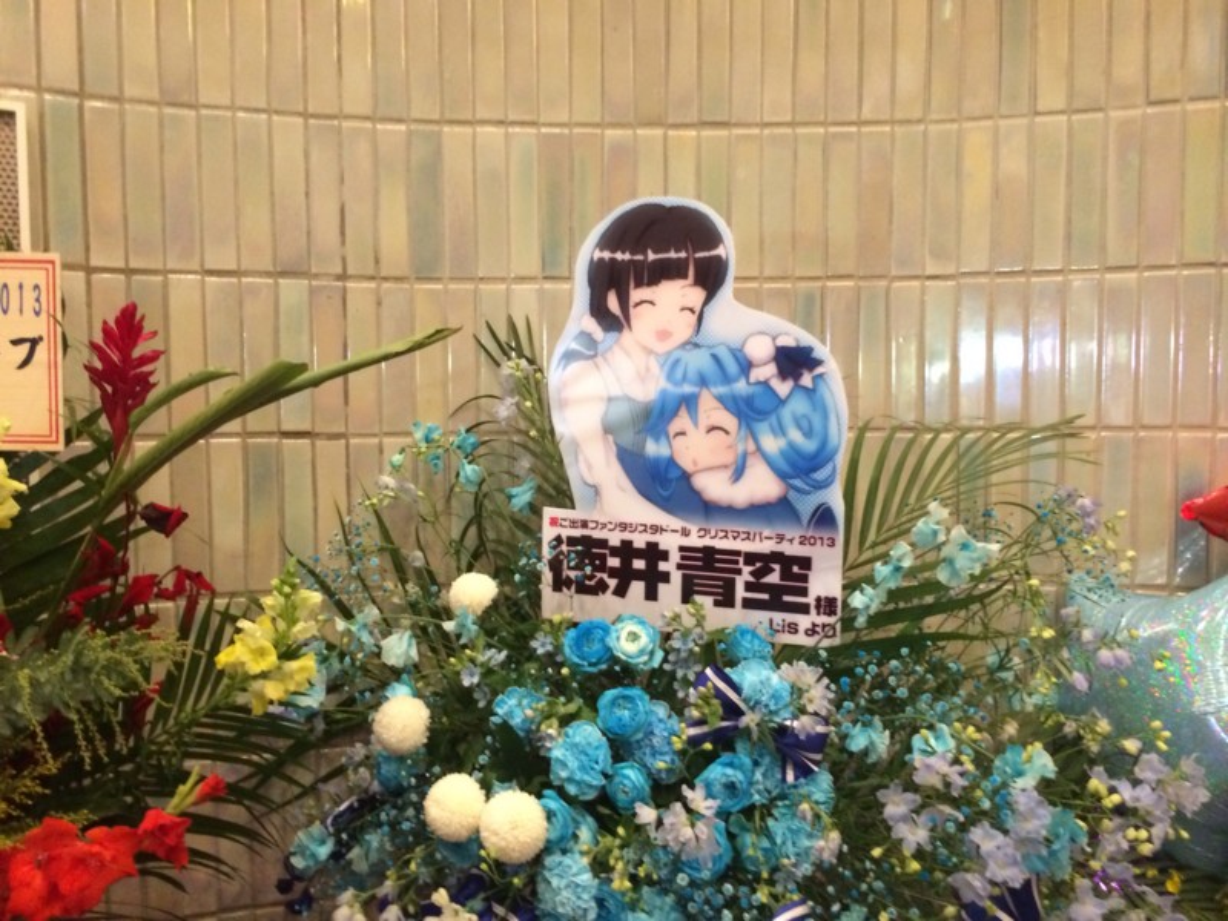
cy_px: 460
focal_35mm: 30
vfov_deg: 46.8
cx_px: 614
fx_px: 1064
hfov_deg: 60.0
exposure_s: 1/17
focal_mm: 4.12
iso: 320
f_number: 2.2
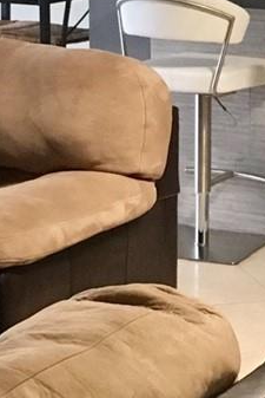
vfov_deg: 14.3
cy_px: 218
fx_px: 1577
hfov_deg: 9.5
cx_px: 279
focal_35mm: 143
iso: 200
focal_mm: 4.15
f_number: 2.2
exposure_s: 1/20
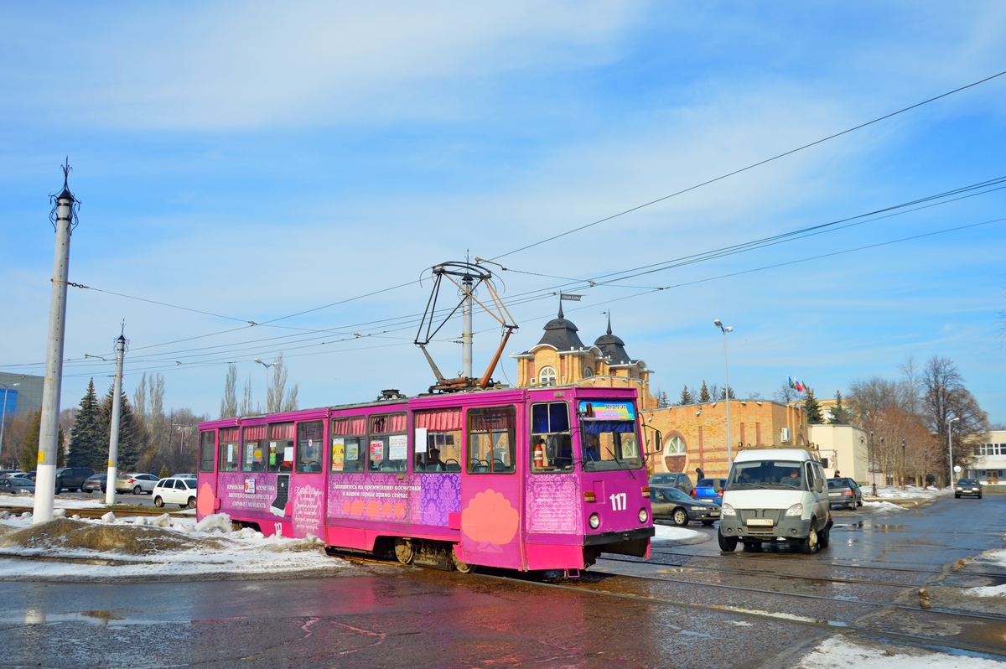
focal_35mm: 33
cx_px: 503
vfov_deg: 39.9
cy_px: 334
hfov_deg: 57.3
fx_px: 921
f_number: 9
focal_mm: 22
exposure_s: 1/320
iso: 100
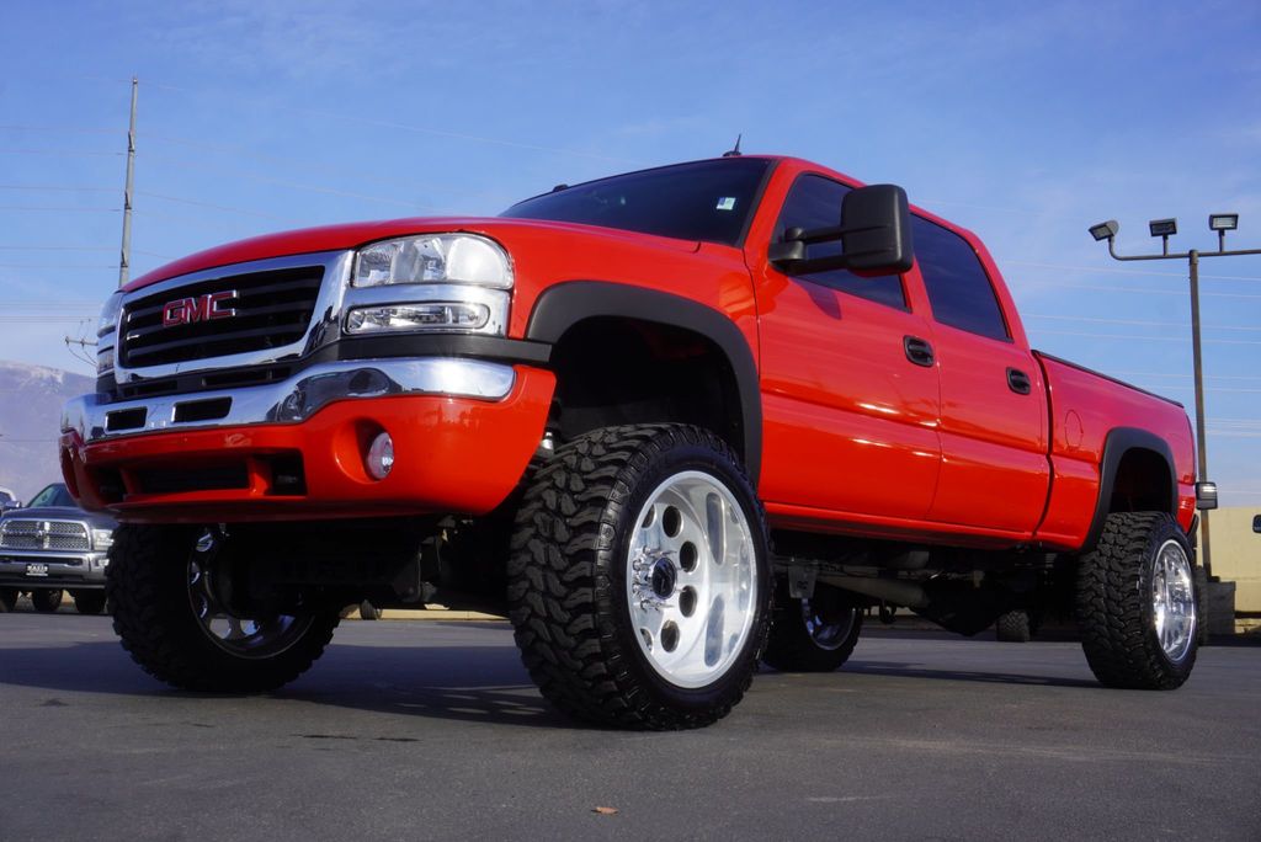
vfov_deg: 33.1
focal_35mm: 40
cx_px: 630
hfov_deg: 47.9
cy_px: 421
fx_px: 1419
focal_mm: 27
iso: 100
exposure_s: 1/125
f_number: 11
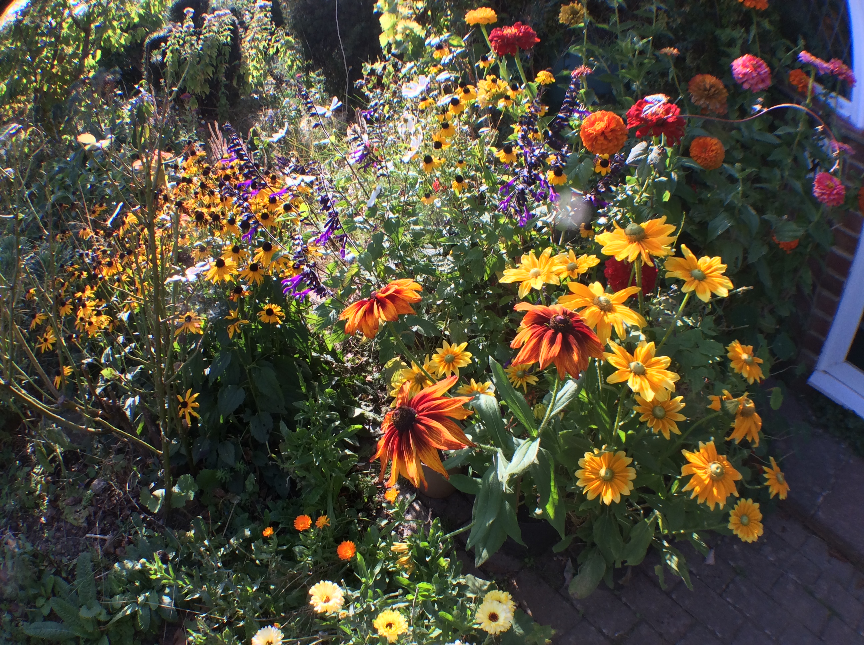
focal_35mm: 32
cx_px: 432
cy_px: 322
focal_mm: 3.3
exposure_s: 1/314
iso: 32
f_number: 2.4
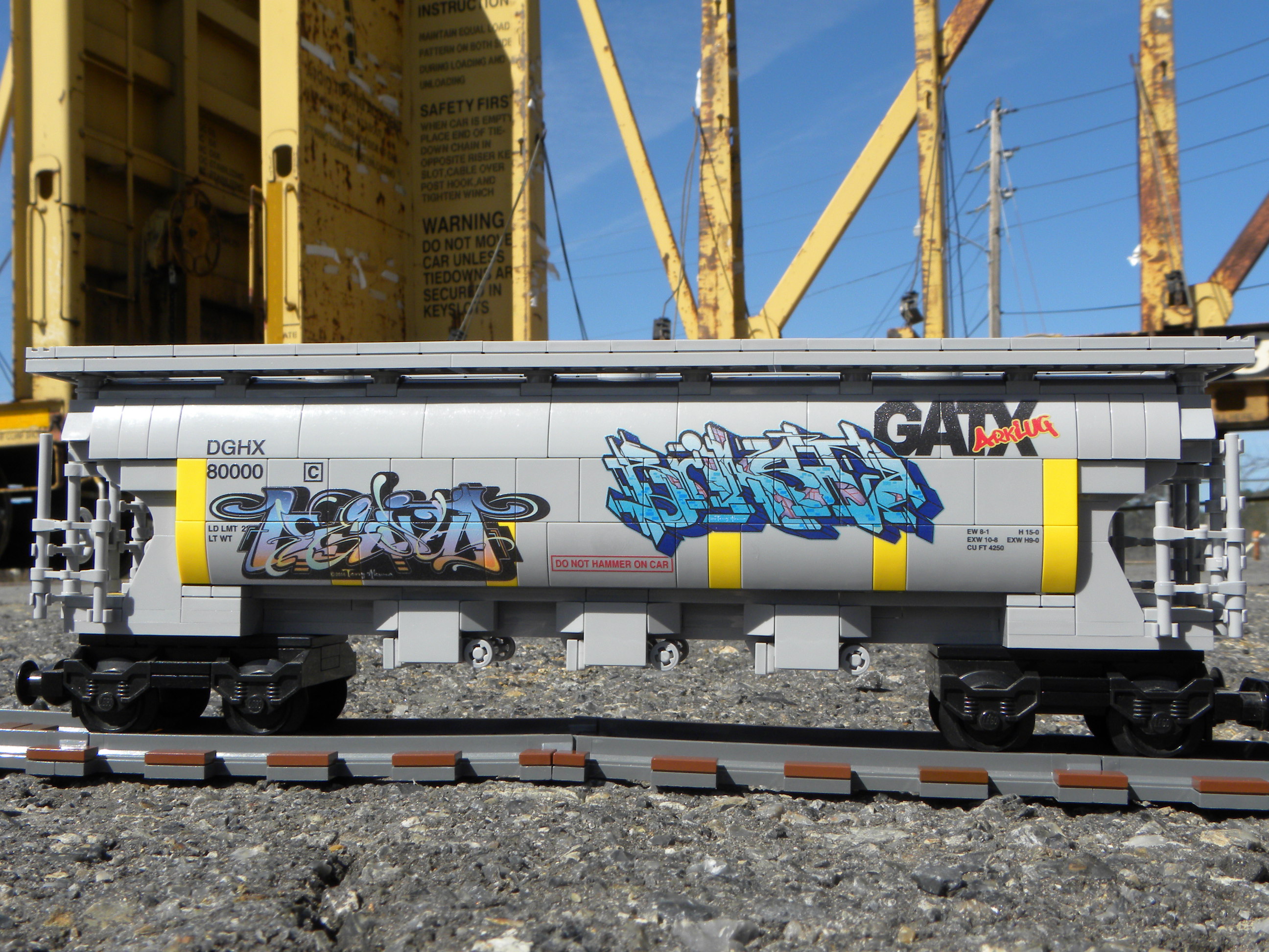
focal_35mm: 41
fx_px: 1503
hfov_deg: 45.8
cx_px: 634
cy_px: 476
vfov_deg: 35.1
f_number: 6.3
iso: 64
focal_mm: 7.3
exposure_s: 1/304
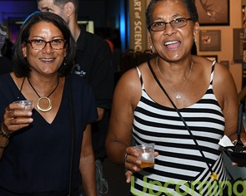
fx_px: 612
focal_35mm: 84
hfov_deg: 22.7
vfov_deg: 18.2
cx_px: 102
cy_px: 70
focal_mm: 32
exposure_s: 1/100
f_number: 4
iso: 1000
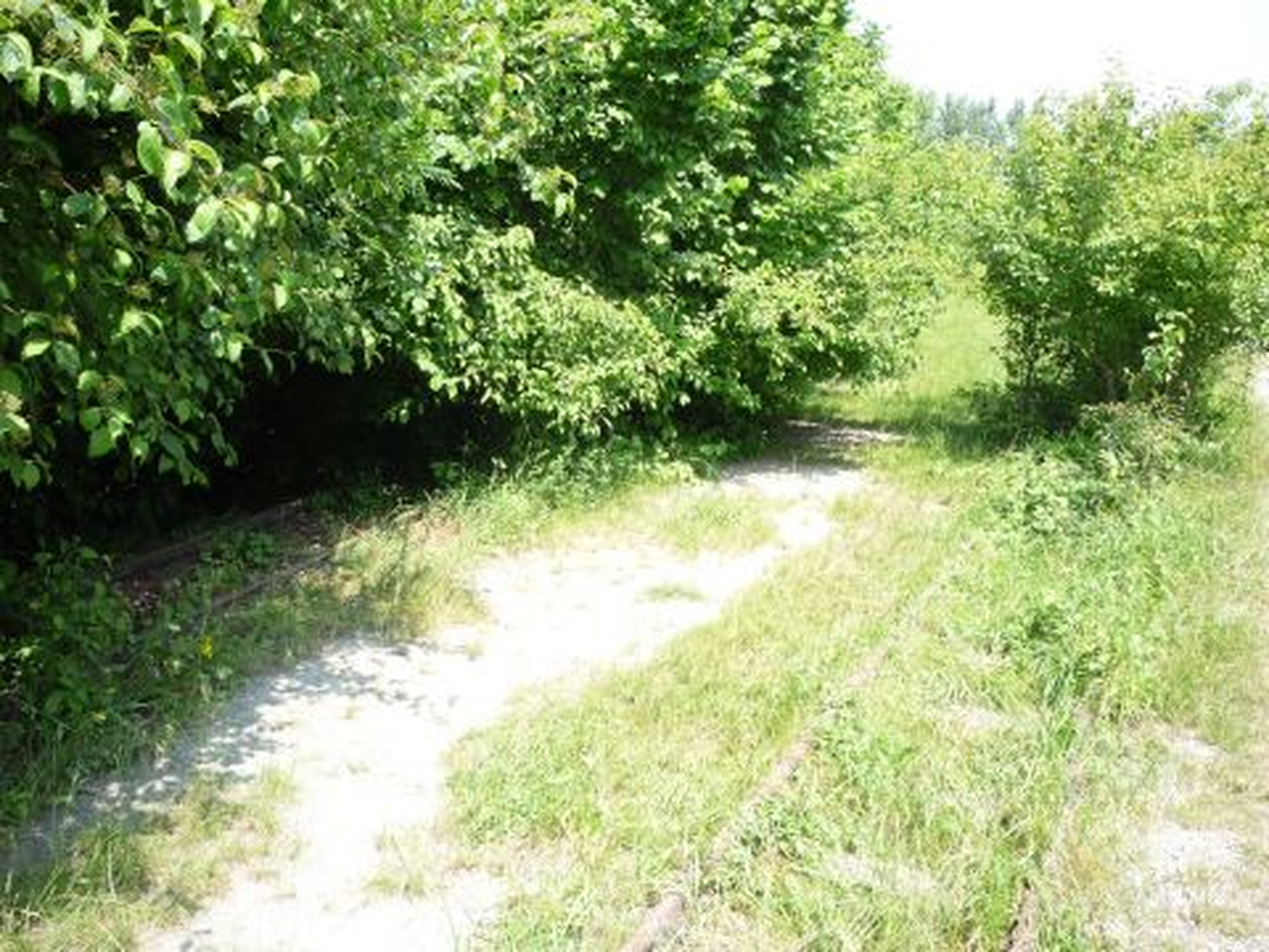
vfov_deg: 44.2
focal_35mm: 32
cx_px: 634
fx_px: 1173
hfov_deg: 56.8
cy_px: 476
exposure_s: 1/160
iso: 100
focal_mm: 5.2
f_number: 4
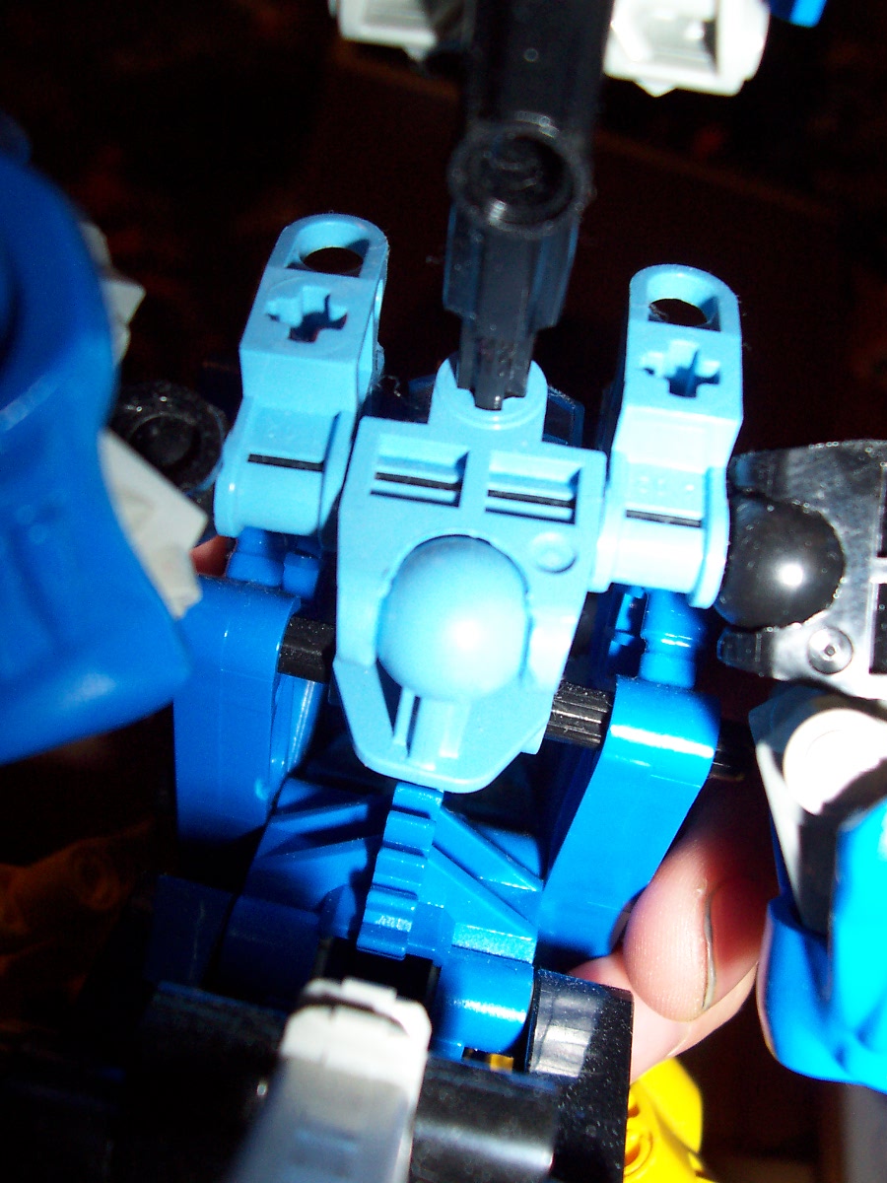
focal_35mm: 37
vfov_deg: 50.1
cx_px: 444
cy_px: 592
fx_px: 1264
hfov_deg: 38.7
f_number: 2.8
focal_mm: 5.6
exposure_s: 1/60
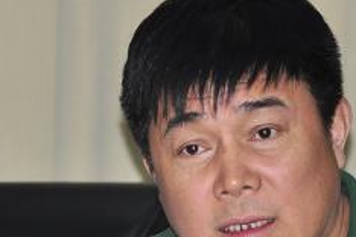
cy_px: 275
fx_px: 5125
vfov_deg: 2.7
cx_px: 221
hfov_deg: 4.0
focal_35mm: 518
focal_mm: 135
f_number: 5.6
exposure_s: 1/200
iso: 800
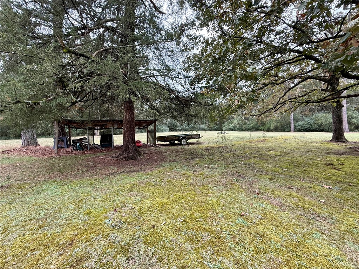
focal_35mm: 14
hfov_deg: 102.1
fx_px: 145
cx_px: 180
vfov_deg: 85.7
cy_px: 134
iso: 100
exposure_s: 1/99
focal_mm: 2.22
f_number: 2.2
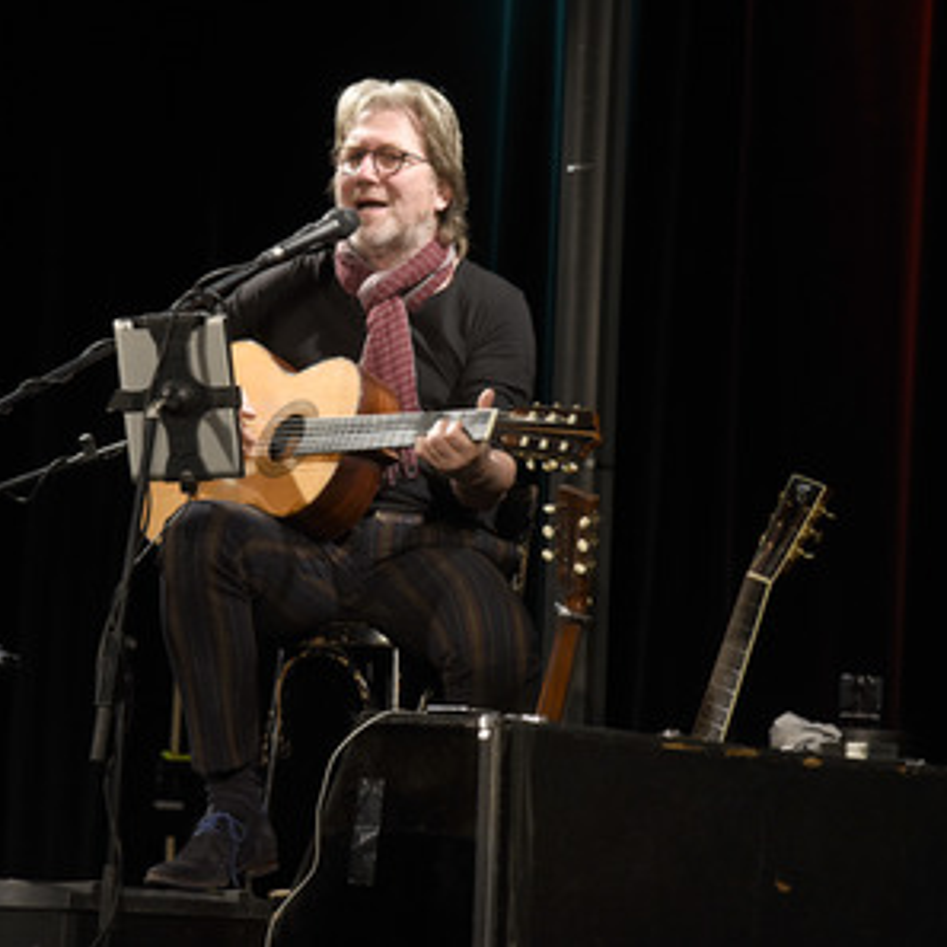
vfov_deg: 11.3
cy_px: 472
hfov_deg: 11.3
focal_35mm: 155
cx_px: 375
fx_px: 4797
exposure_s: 1/100
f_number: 6.3
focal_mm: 120
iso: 800
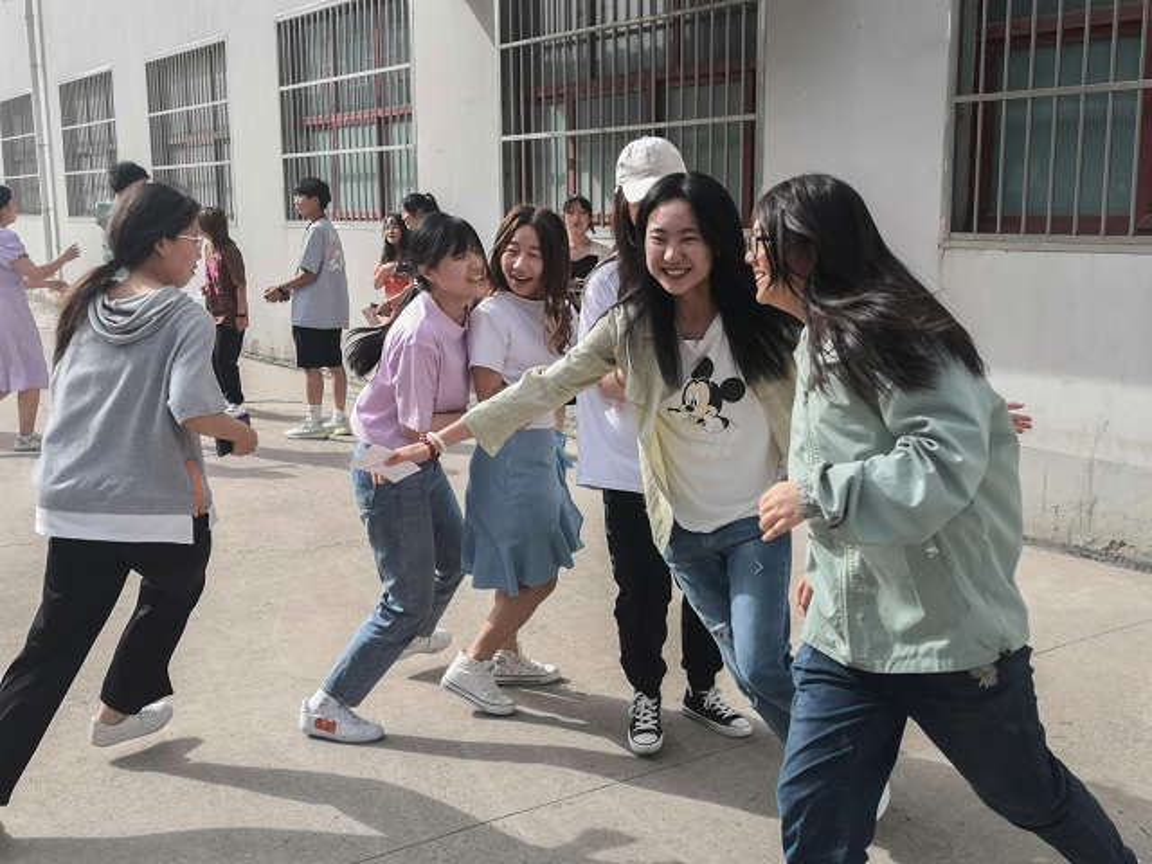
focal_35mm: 39
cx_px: 576
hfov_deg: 47.9
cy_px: 432
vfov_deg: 36.8
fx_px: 1298
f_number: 1.8
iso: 50
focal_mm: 3.95
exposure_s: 1/701
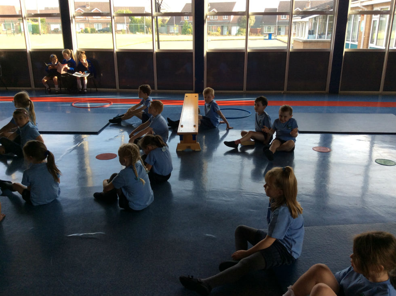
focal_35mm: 32
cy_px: 148
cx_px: 198
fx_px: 366
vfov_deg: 44.1
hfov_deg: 56.9
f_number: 2.4
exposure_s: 1/120
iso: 40
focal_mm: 3.3
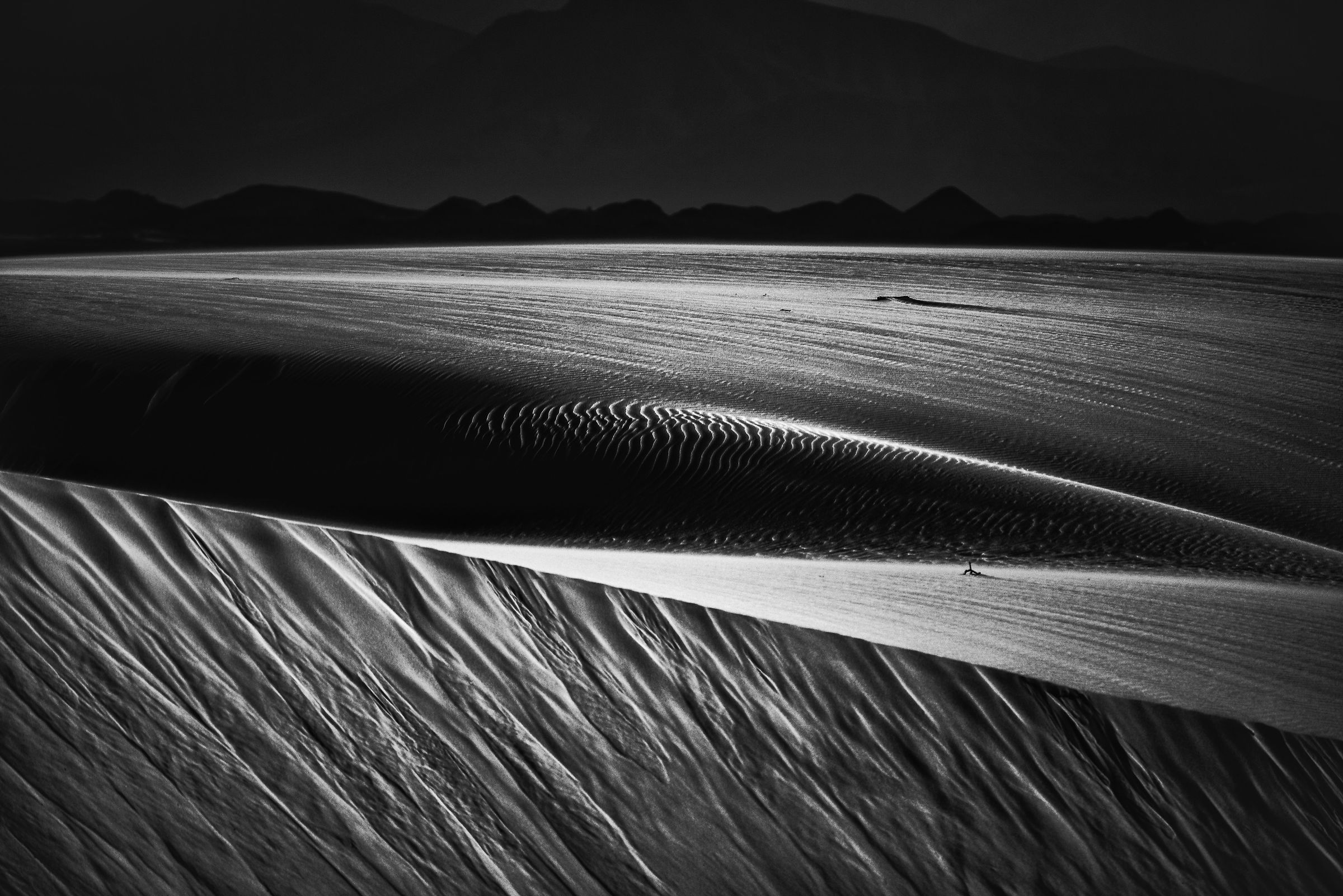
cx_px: 672
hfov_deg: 6.9
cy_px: 448
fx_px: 11195
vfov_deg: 4.6
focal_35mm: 300
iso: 100
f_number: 5.6
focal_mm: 300
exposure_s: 1/500
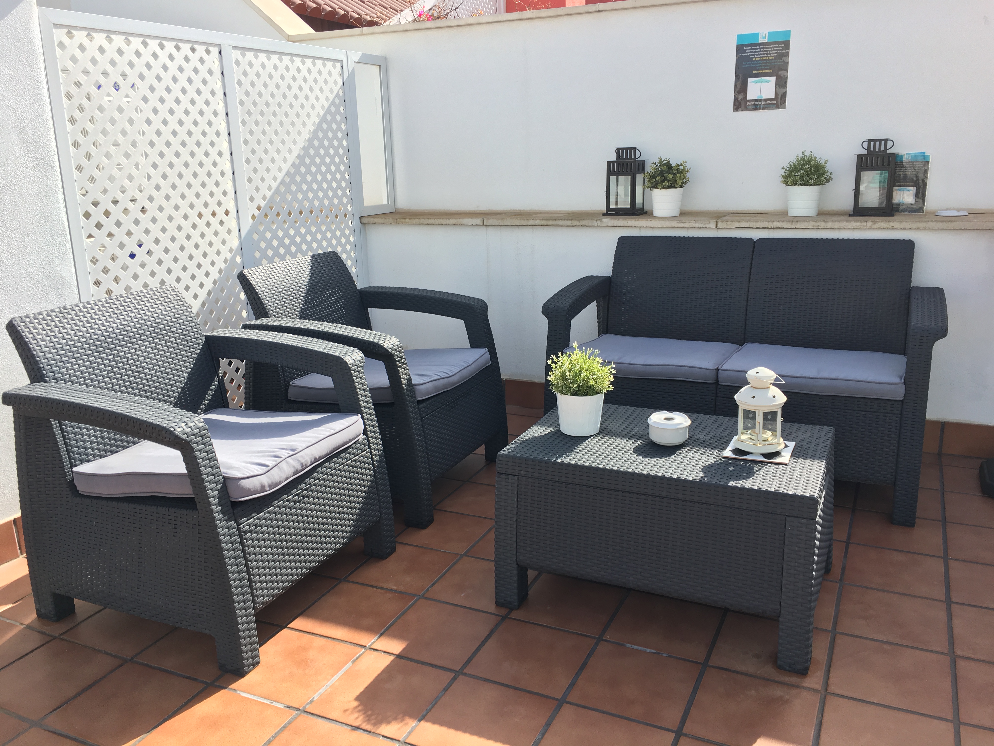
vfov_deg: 48.2
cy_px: 373
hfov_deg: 61.7
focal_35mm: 29
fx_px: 833
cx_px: 497
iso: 25
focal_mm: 4.15
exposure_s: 1/516
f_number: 2.2
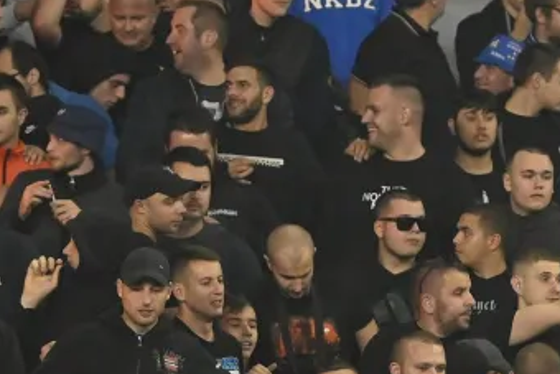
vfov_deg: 3.7
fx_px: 5742
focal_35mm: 369
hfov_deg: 5.6
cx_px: 203
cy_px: 236
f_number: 2.8
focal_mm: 165
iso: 2000
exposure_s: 1/800
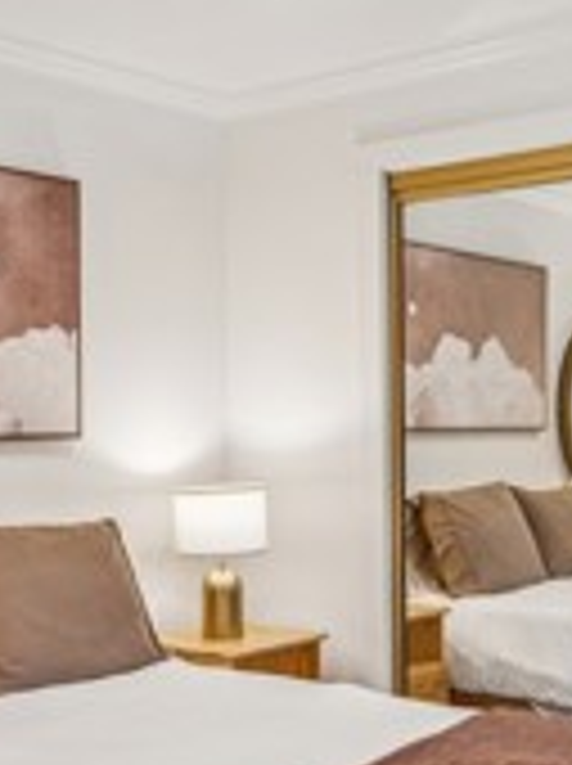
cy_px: 418
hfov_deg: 24.5
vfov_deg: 32.9
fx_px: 1297
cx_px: 131
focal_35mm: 59
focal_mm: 16.2
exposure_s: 1
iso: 100
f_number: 13
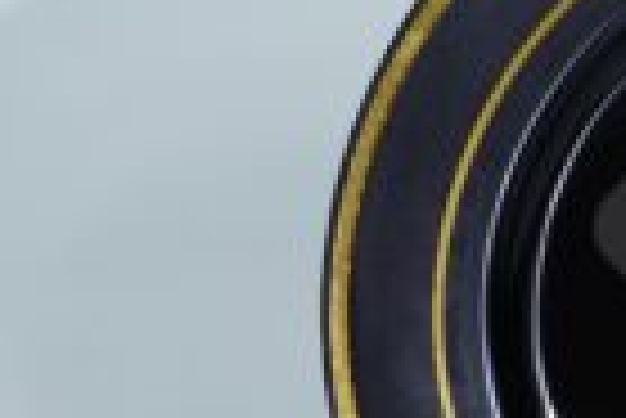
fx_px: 2673
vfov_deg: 8.9
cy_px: 308
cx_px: 896
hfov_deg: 12.8
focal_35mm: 154
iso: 400
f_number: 8
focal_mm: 33
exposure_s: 1/45
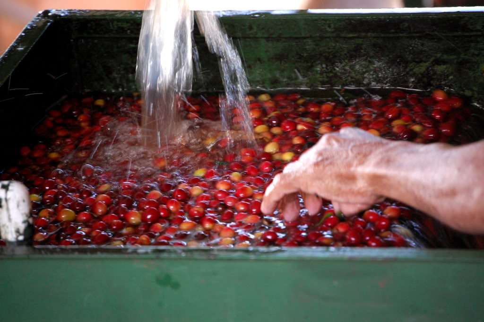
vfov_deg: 5.9
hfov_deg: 8.9
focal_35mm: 232
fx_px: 3123
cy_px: 161
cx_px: 242
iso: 800
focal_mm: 155
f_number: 5.3
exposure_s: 1/40
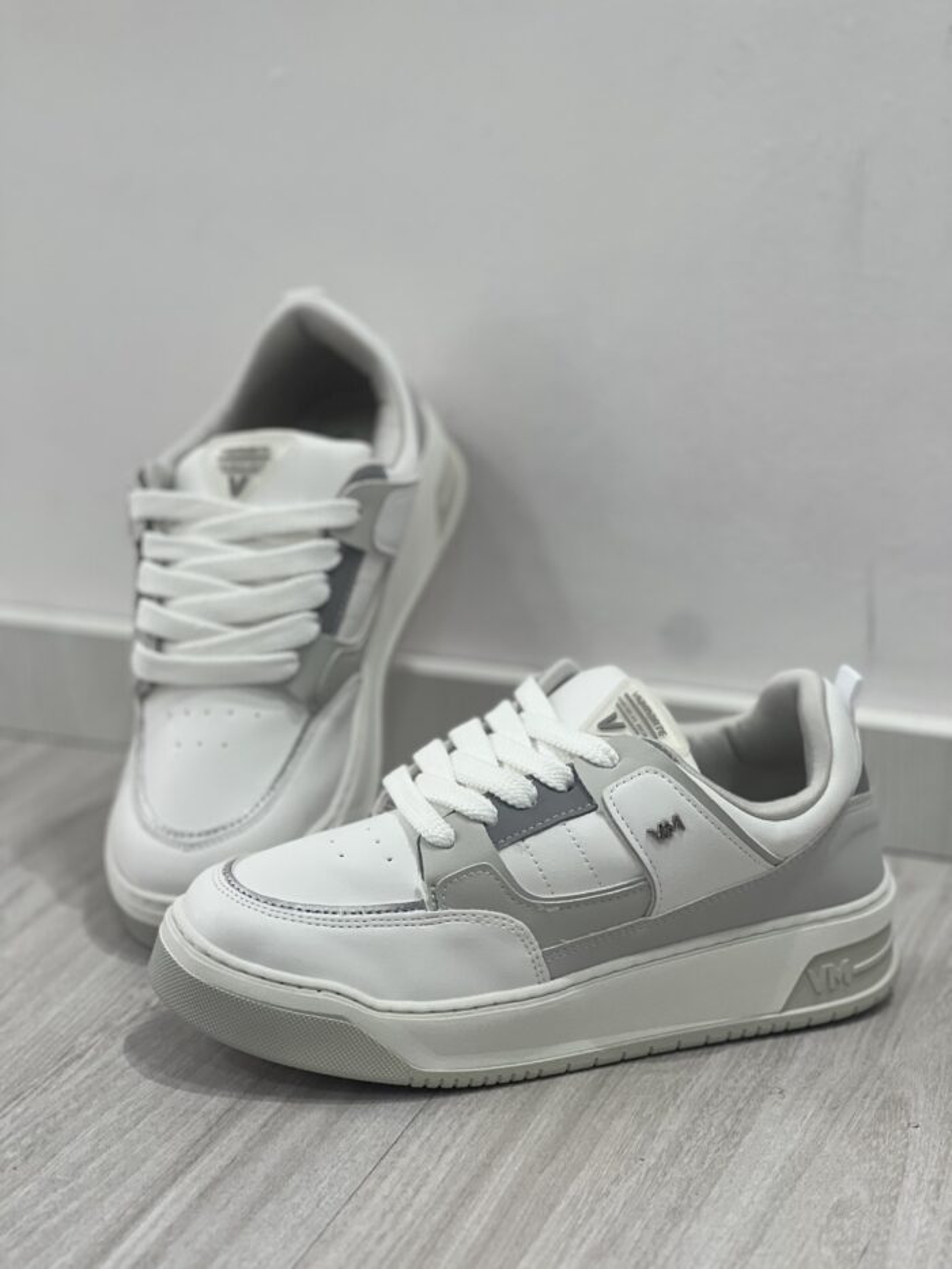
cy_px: 634
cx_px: 476
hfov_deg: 19.1
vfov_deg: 25.3
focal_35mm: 77
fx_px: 2823
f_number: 2.8
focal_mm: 9
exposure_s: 1/60
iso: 125
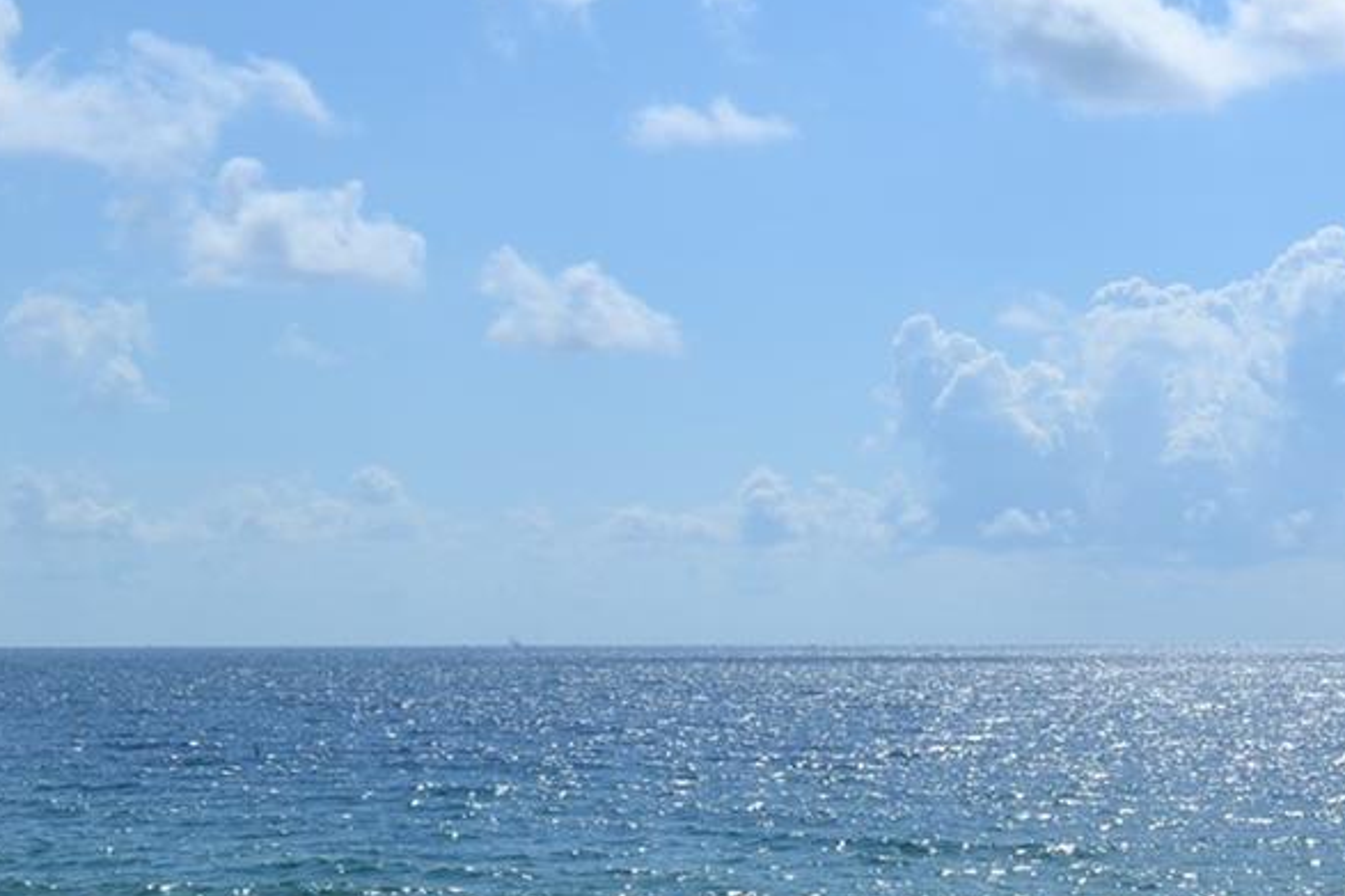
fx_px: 3361
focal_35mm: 90
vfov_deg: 14.8
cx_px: 1783
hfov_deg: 20.5
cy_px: 1013
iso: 100
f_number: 9
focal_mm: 22
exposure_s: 1/320
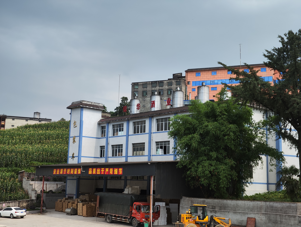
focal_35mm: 48
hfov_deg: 39.6
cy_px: 114
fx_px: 418
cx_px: 150
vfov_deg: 30.3
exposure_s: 1/268
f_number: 1.9
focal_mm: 7.1
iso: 50
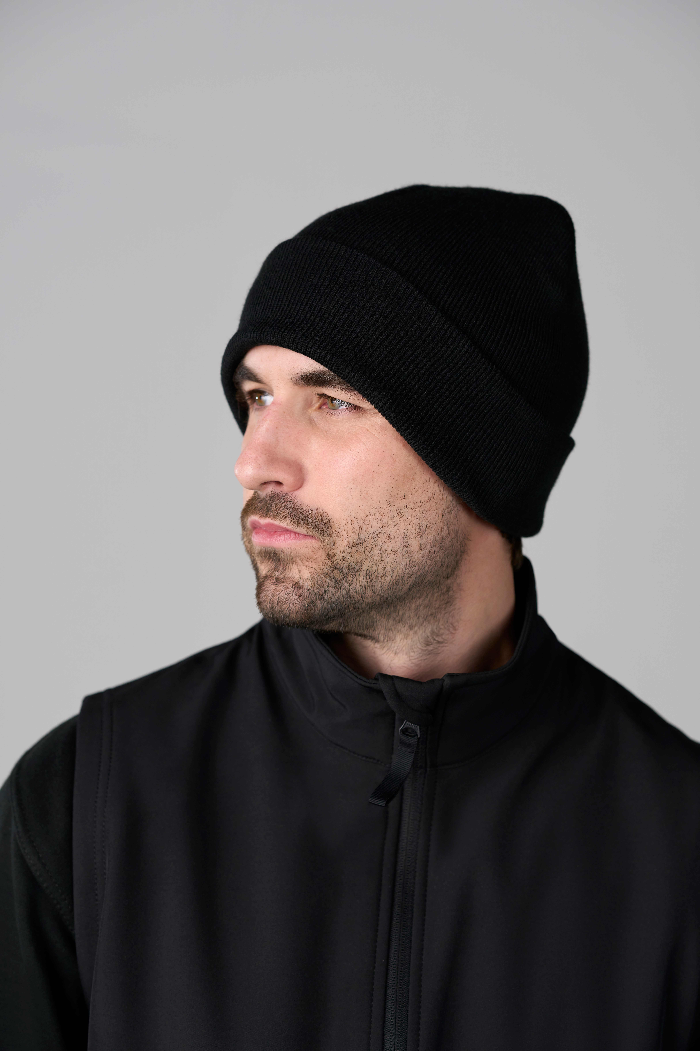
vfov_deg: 23.9
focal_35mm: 85
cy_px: 526
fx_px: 2479
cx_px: 350
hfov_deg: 16.1
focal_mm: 85
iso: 500
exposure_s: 1/160
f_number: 3.5
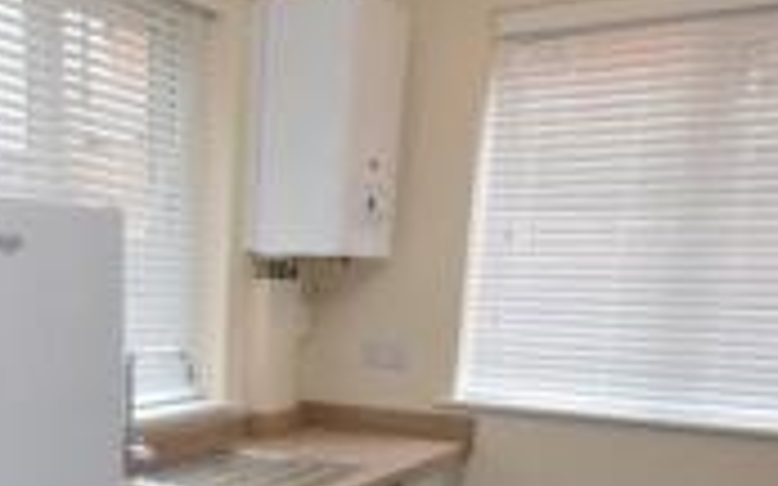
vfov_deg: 27.8
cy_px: 538
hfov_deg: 45.8
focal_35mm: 42
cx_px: 207
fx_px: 890
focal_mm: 10
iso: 1600
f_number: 8
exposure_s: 1/250
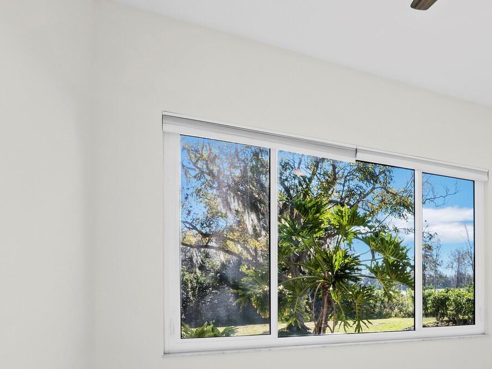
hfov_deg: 63.8
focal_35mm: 25
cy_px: 275
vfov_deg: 52.6
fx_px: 355
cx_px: 388
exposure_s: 1/10
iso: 320
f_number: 13
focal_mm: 7
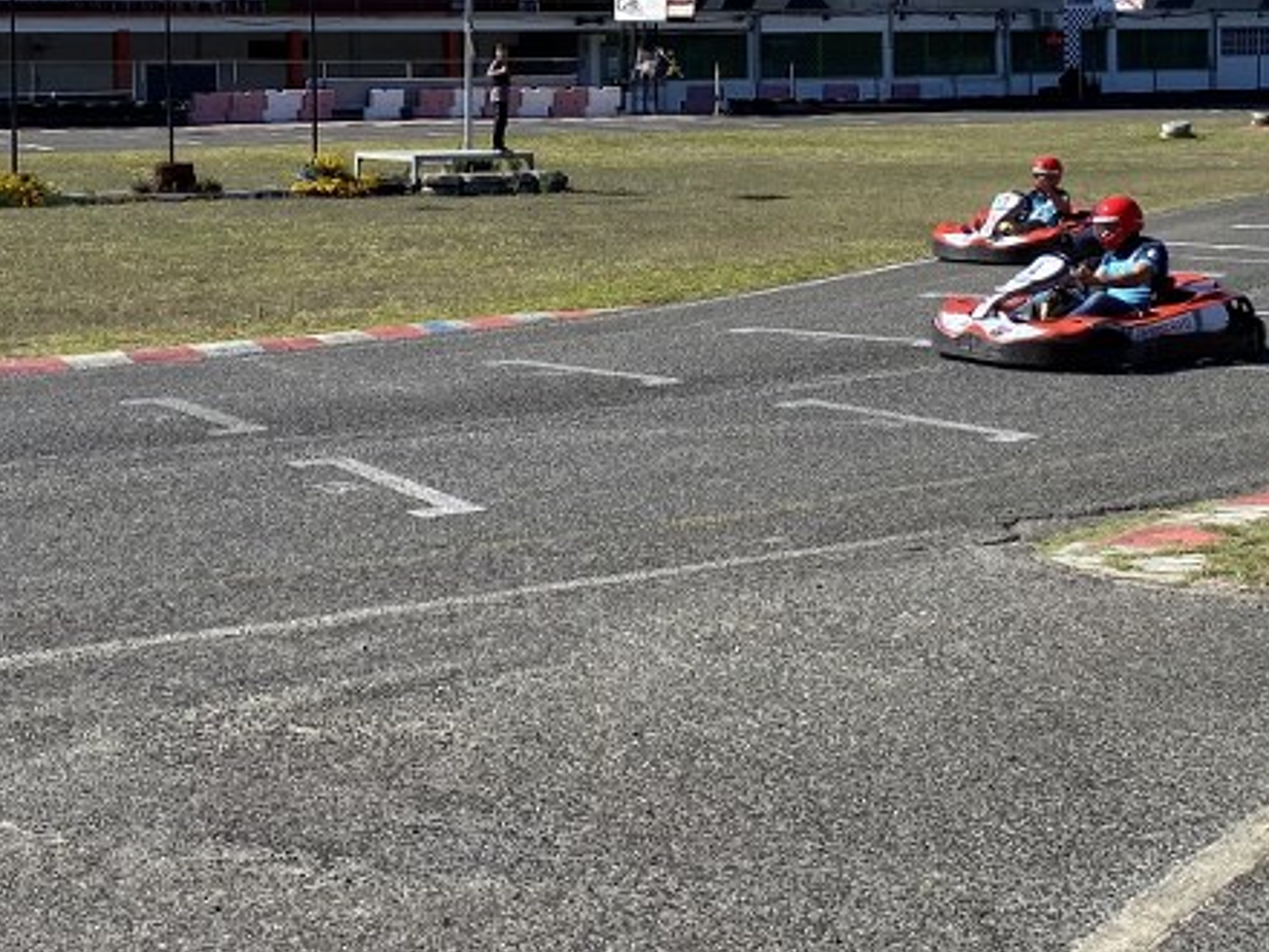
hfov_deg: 30.7
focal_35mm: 63
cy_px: 78
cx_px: 564
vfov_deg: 22.7
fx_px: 2310
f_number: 1.8
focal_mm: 4.25
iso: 32
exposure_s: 1/2755
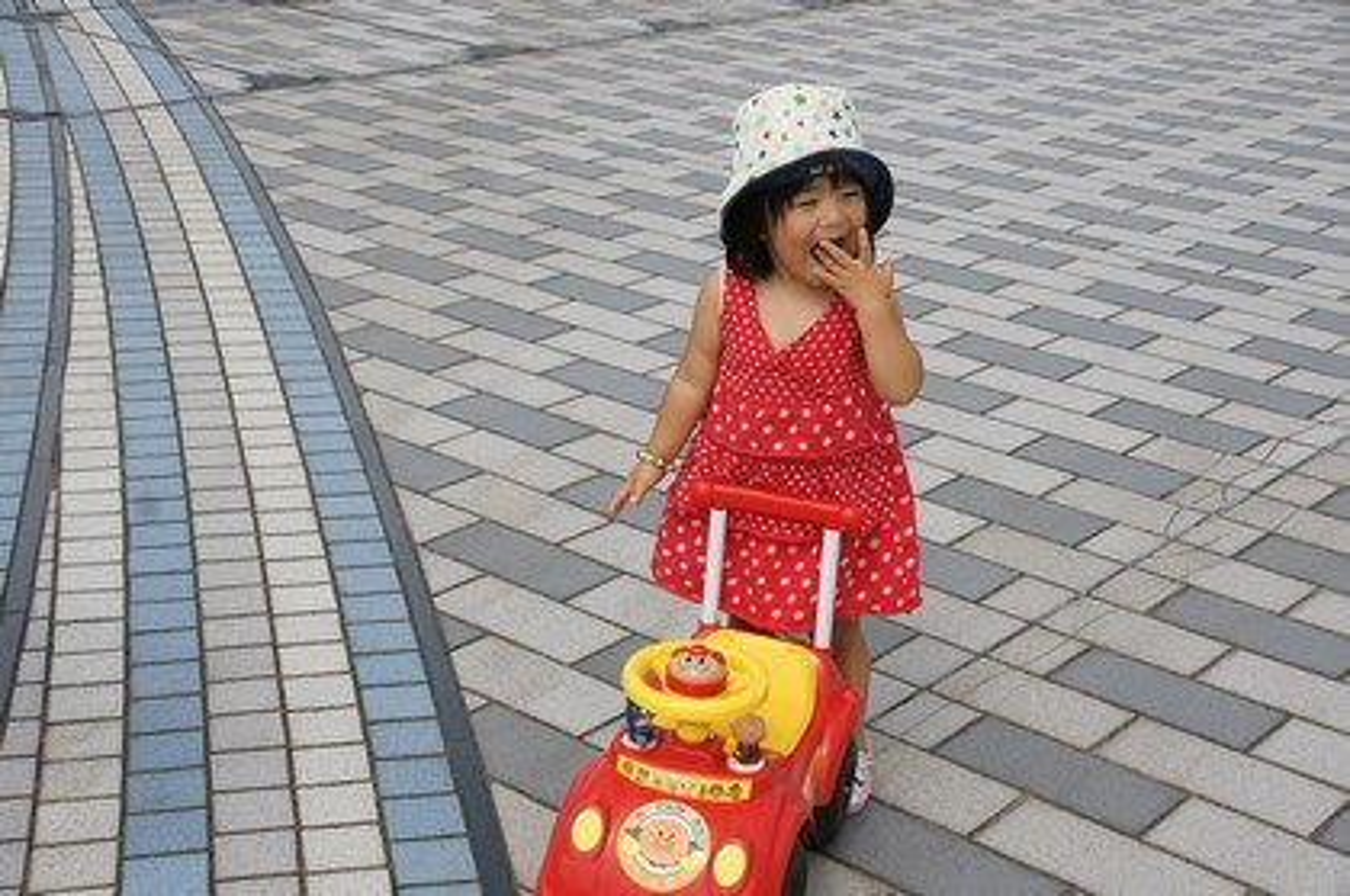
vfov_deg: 25.7
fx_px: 1966
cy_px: 448
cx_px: 675
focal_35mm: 52
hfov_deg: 37.9
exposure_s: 1/500
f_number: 8
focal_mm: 35
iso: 200
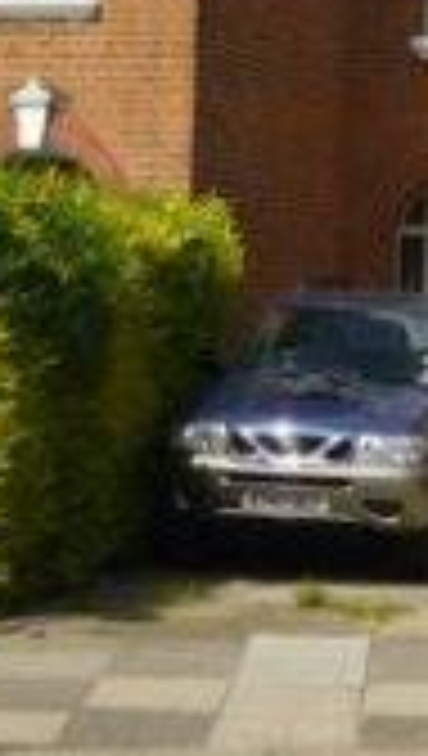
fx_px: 2954
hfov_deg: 8.1
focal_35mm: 147
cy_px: -20
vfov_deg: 14.3
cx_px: 601
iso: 100
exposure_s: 1/1000
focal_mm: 6.9
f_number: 3.7
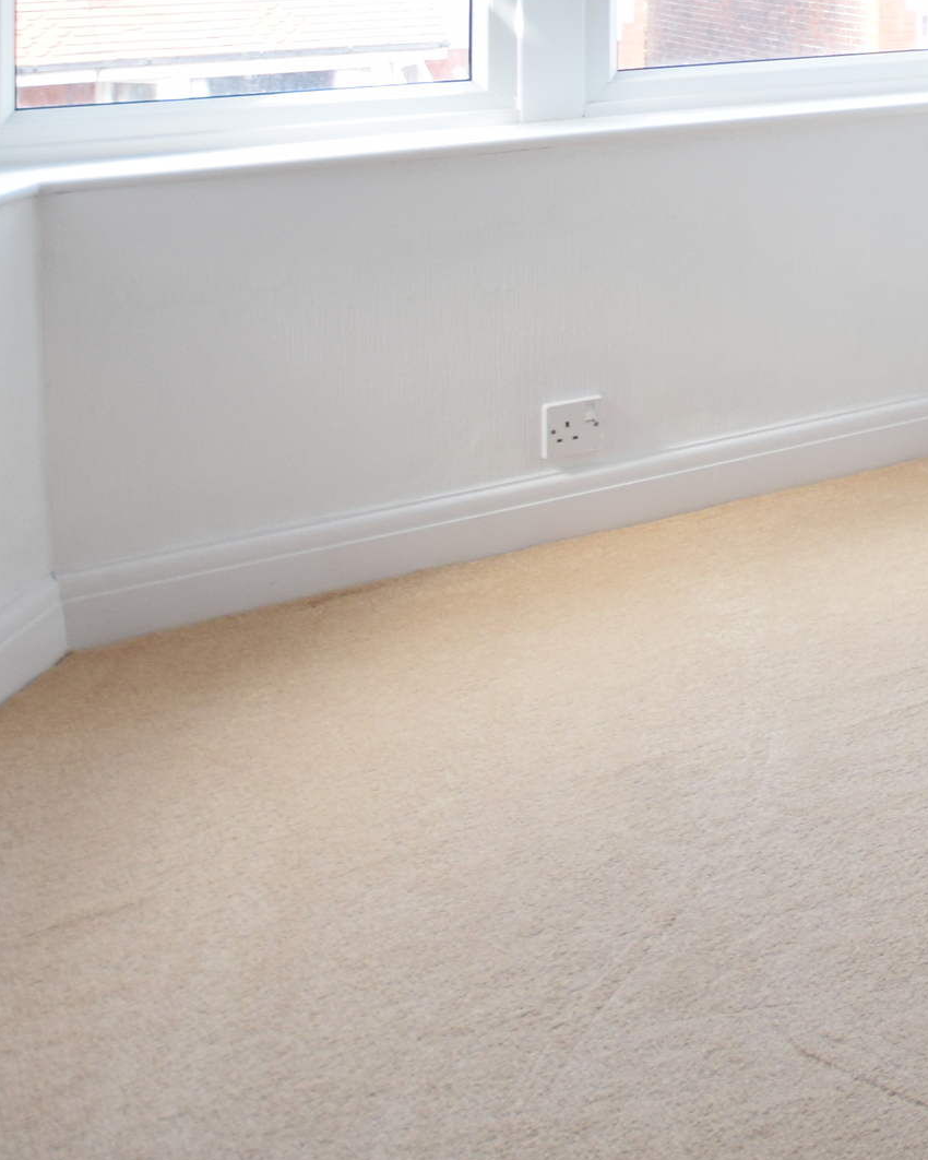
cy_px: -131
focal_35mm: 53
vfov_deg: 31.2
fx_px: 1819
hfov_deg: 19.8
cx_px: 1726
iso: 320
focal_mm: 10
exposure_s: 1/160
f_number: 3.5
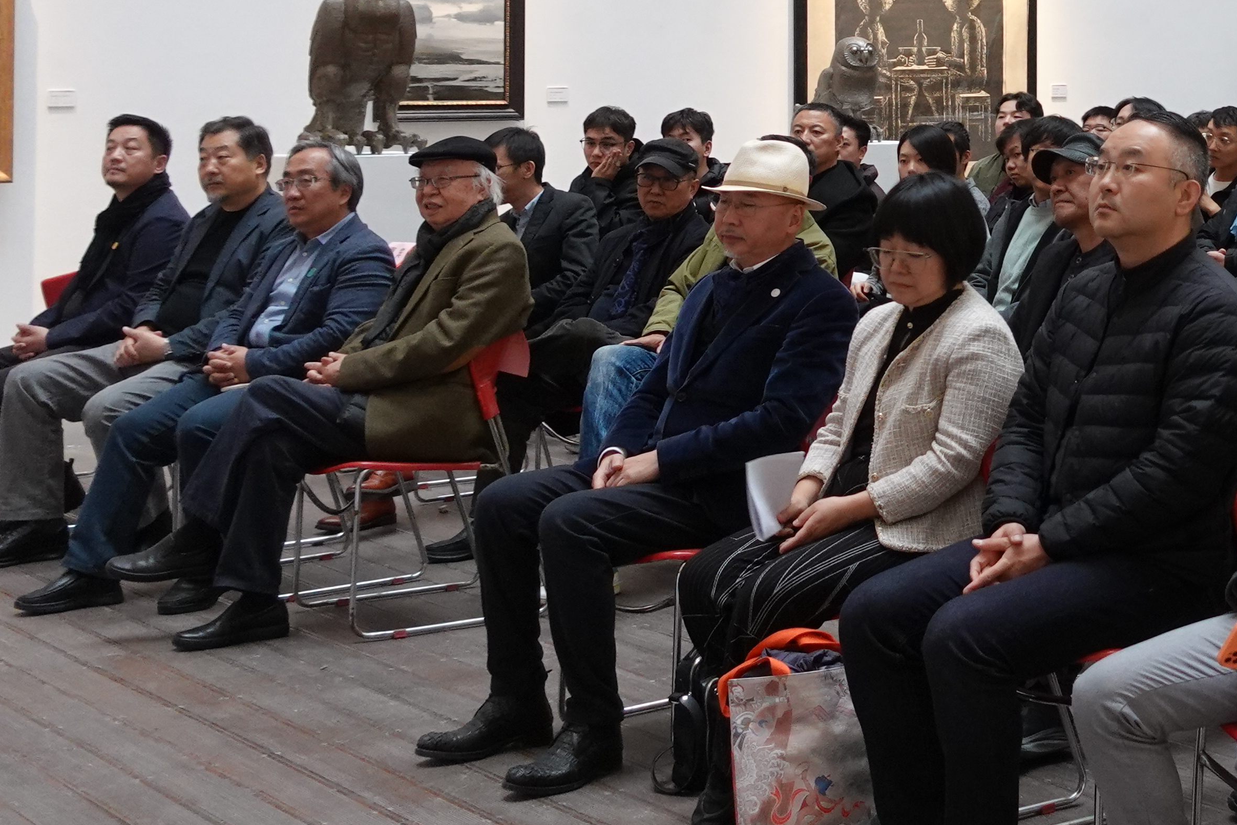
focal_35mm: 72
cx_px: 1318
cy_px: 23
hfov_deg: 26.2
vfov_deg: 18.5
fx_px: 2474
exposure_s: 1/60
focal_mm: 11.92
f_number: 2.5
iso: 800
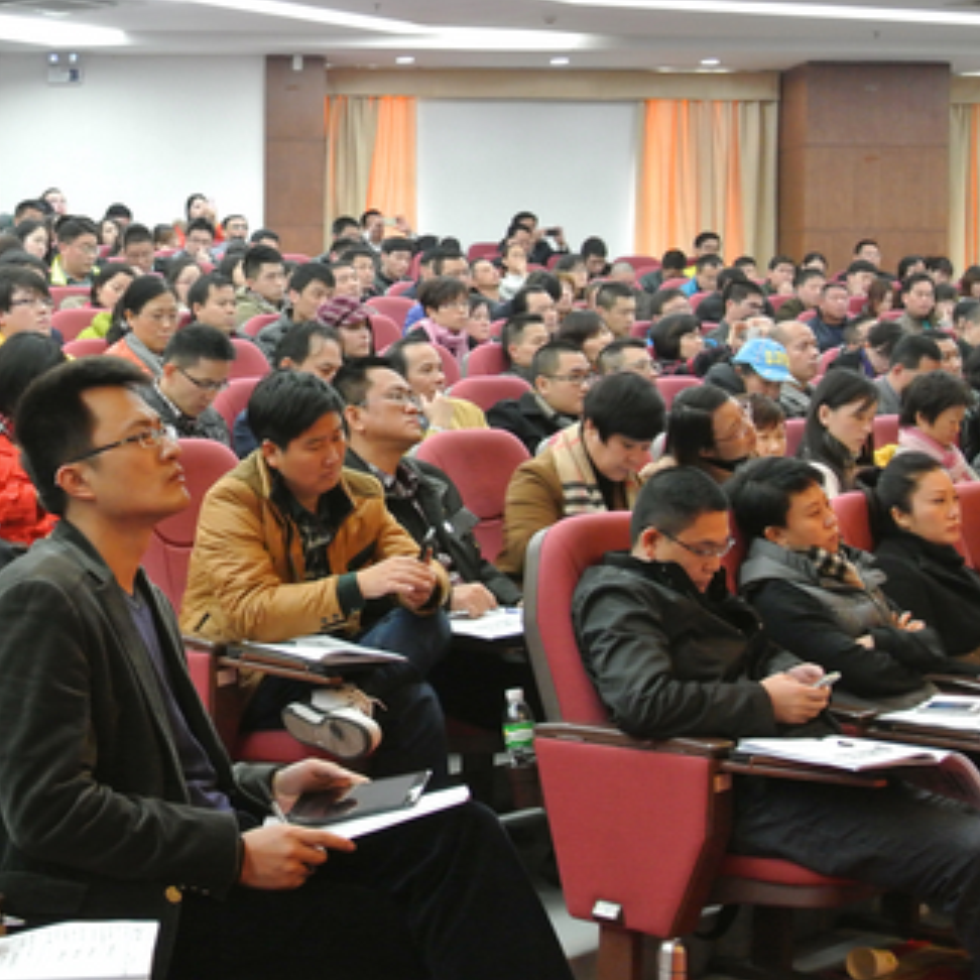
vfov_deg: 23.4
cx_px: 154
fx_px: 2370
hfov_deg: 22.9
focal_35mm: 74
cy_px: 492
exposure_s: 1/15
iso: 800
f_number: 4.5
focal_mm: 17.5
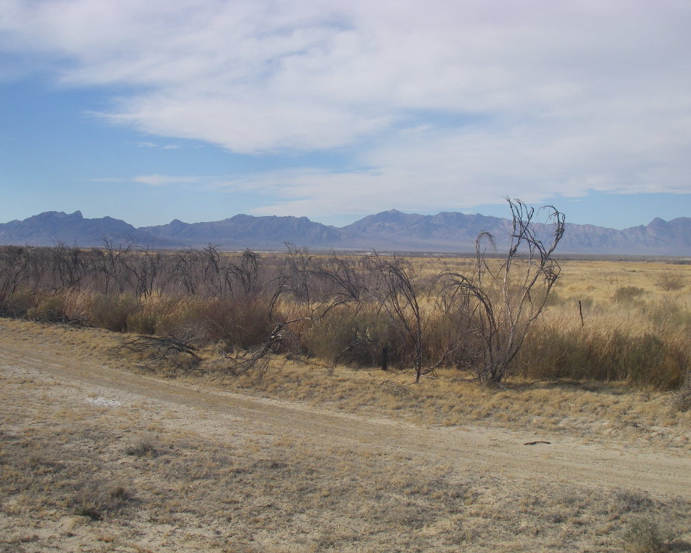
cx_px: 364
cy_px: 278
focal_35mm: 40
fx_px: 818
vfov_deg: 37.3
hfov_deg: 45.8
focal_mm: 6.3
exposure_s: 1/250
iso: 64
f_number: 6.6
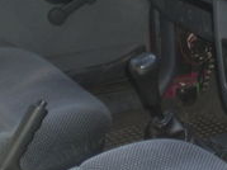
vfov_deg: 10.8
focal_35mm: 136
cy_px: 1
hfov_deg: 14.2
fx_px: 891
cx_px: 242
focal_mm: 6.3
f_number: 3.1
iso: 50
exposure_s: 1/64.6
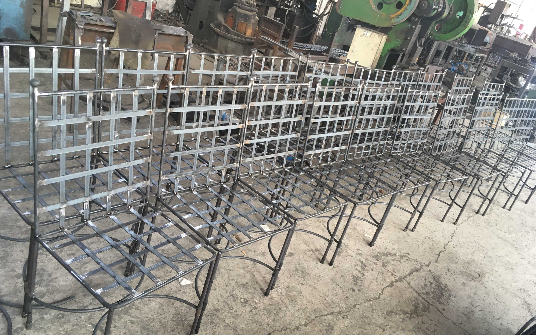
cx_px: 268
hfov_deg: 61.2
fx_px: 453
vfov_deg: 40.6
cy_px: 156
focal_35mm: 31
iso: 40
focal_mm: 4.15
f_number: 2.2
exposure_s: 1/33
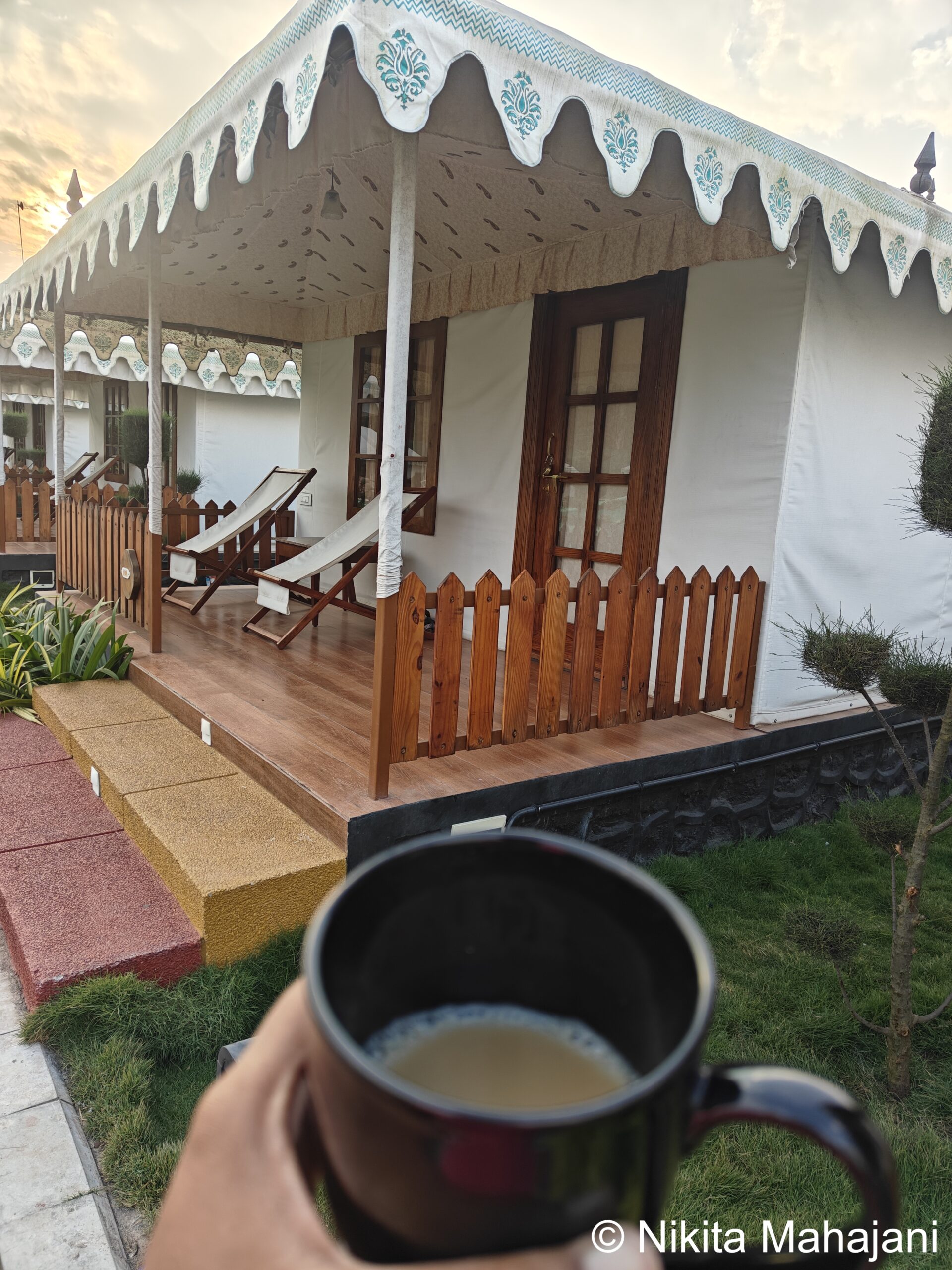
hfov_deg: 56.8
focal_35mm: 24
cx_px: 476
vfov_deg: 71.6
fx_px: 880
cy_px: 635
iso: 50
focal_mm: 5.59
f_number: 1.8
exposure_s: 1/528
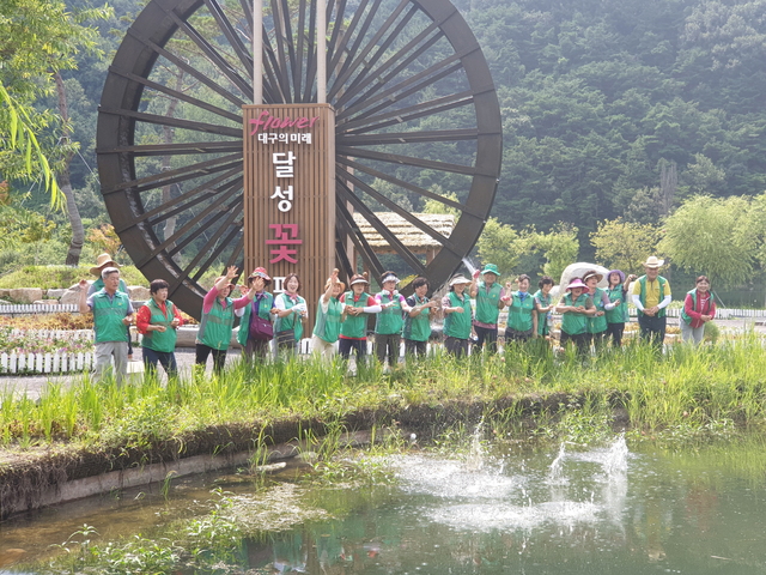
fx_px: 1151
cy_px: 288
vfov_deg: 28.0
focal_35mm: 52
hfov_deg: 36.8
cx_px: 383
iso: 25
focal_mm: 6
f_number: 2.4
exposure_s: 1/228
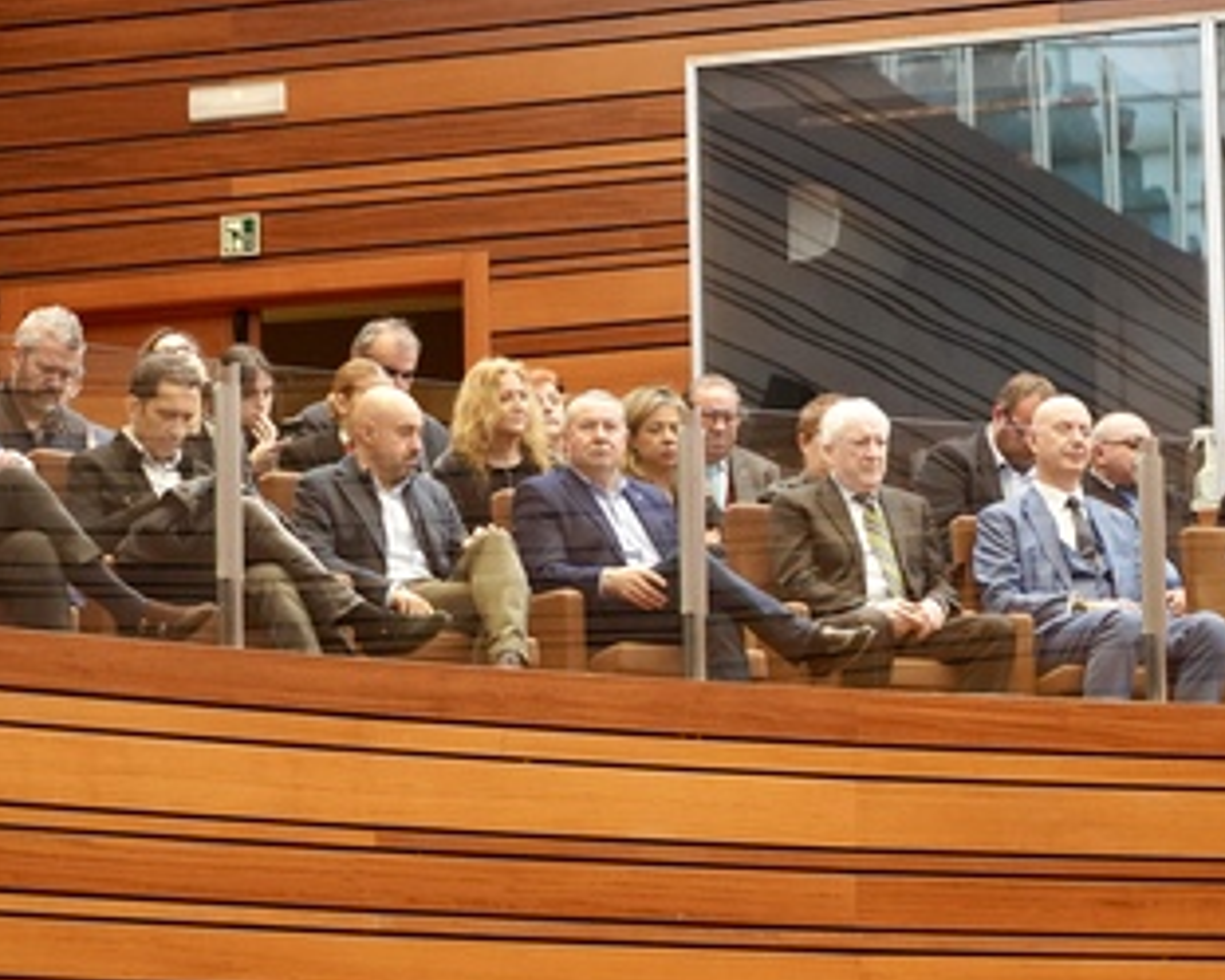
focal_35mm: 190
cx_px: 701
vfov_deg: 8.1
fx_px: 6891
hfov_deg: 10.2
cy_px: 398
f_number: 4
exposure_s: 1/320
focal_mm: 105
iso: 6400
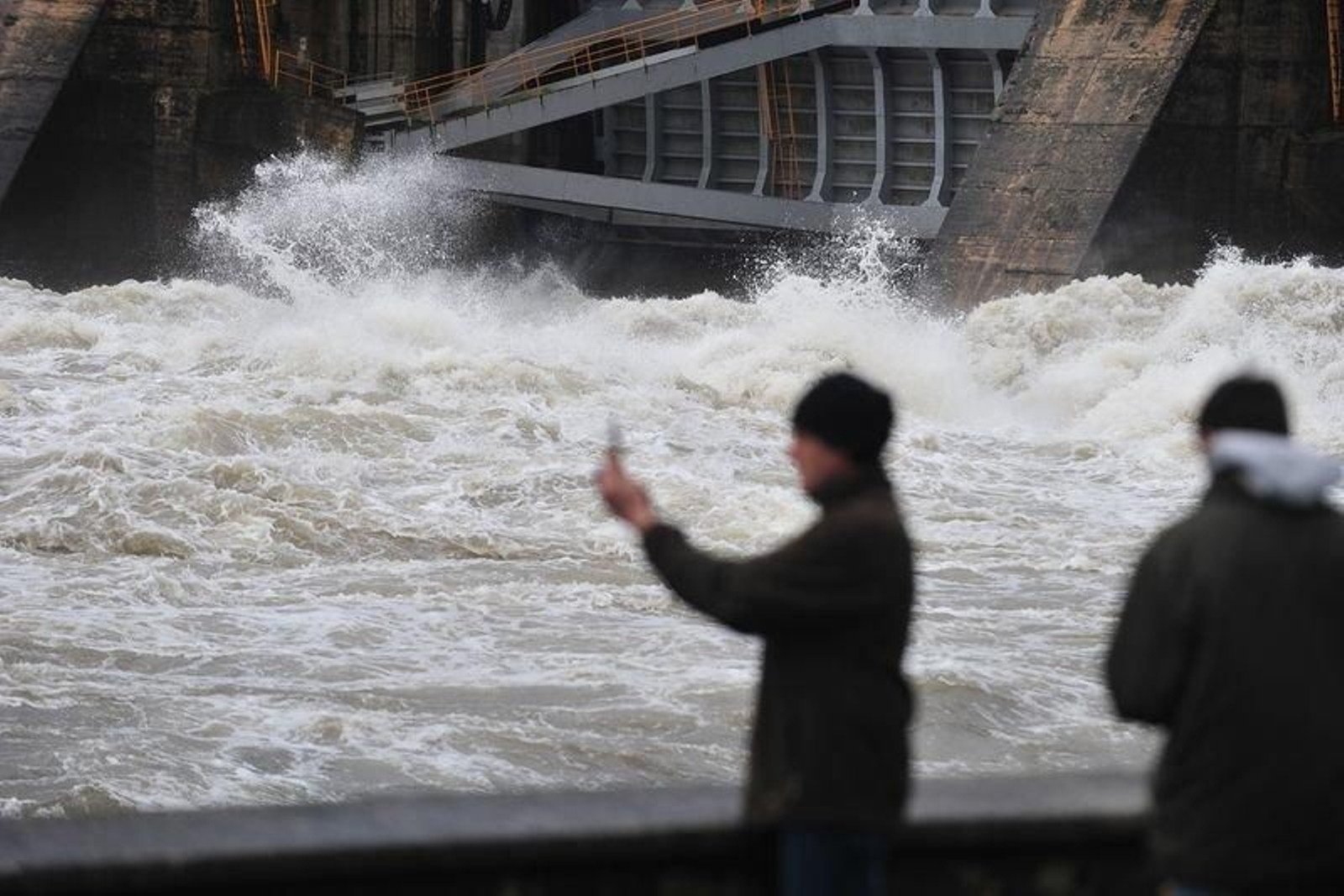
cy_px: 448
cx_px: 672
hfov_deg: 10.3
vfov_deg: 6.9
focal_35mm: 200
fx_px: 7465
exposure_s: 1/500
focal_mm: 200
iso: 400
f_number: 4.5
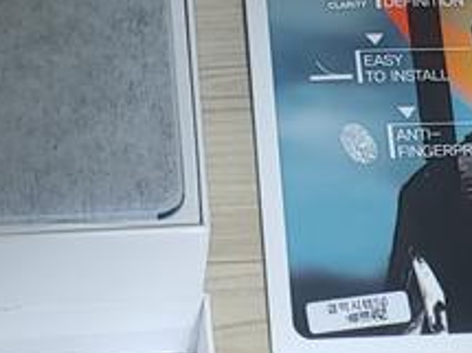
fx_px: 2031
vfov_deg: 9.8
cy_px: -107
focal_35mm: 149
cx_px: 233
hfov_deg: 13.3
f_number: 1.5
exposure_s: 1/30
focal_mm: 4.23
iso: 200
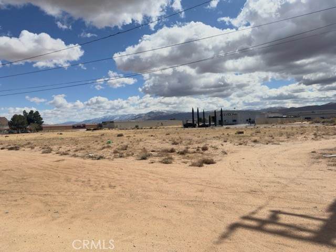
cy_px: 126
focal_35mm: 24
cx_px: 168
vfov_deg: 56.8
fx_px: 233
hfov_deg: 71.6
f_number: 1.78
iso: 100
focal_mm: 6.76
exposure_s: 1/11628
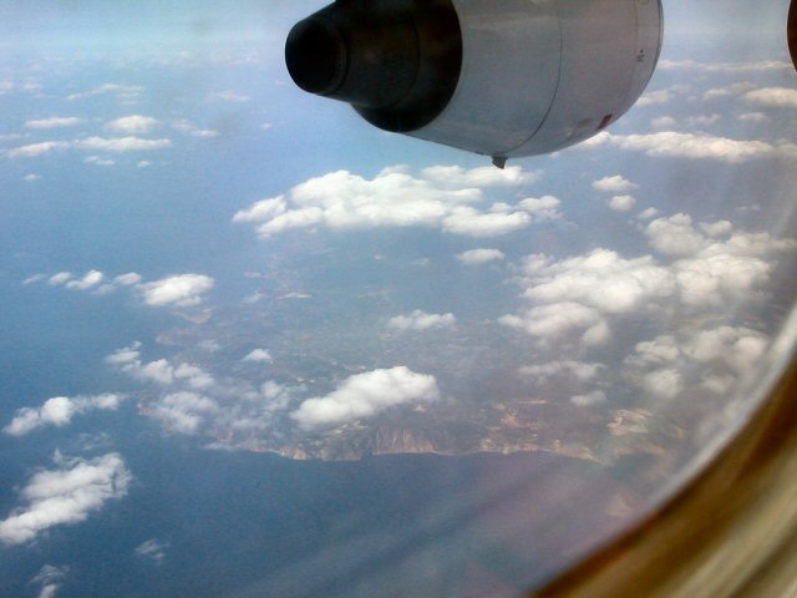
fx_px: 1243
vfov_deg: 27.0
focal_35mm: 54
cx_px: 398
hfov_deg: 35.5
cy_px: 299
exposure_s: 1/461
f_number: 5.4
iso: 100
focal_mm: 8.2
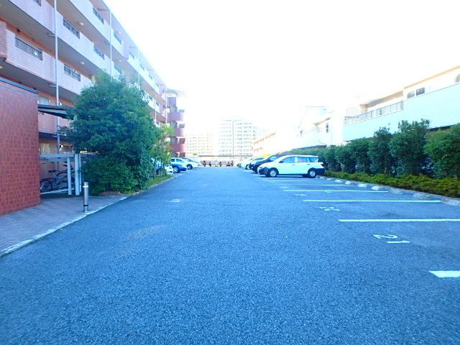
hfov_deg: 79.0
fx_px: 279
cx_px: 230
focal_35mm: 21
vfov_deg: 63.4
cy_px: 172
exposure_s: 1/60
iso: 125
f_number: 3.5
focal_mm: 3.7
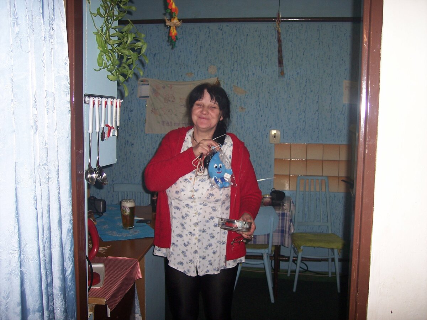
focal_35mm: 39
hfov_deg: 47.9
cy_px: 160
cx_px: 214
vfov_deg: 36.8
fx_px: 481
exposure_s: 1/60
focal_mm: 8
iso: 100
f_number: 2.8
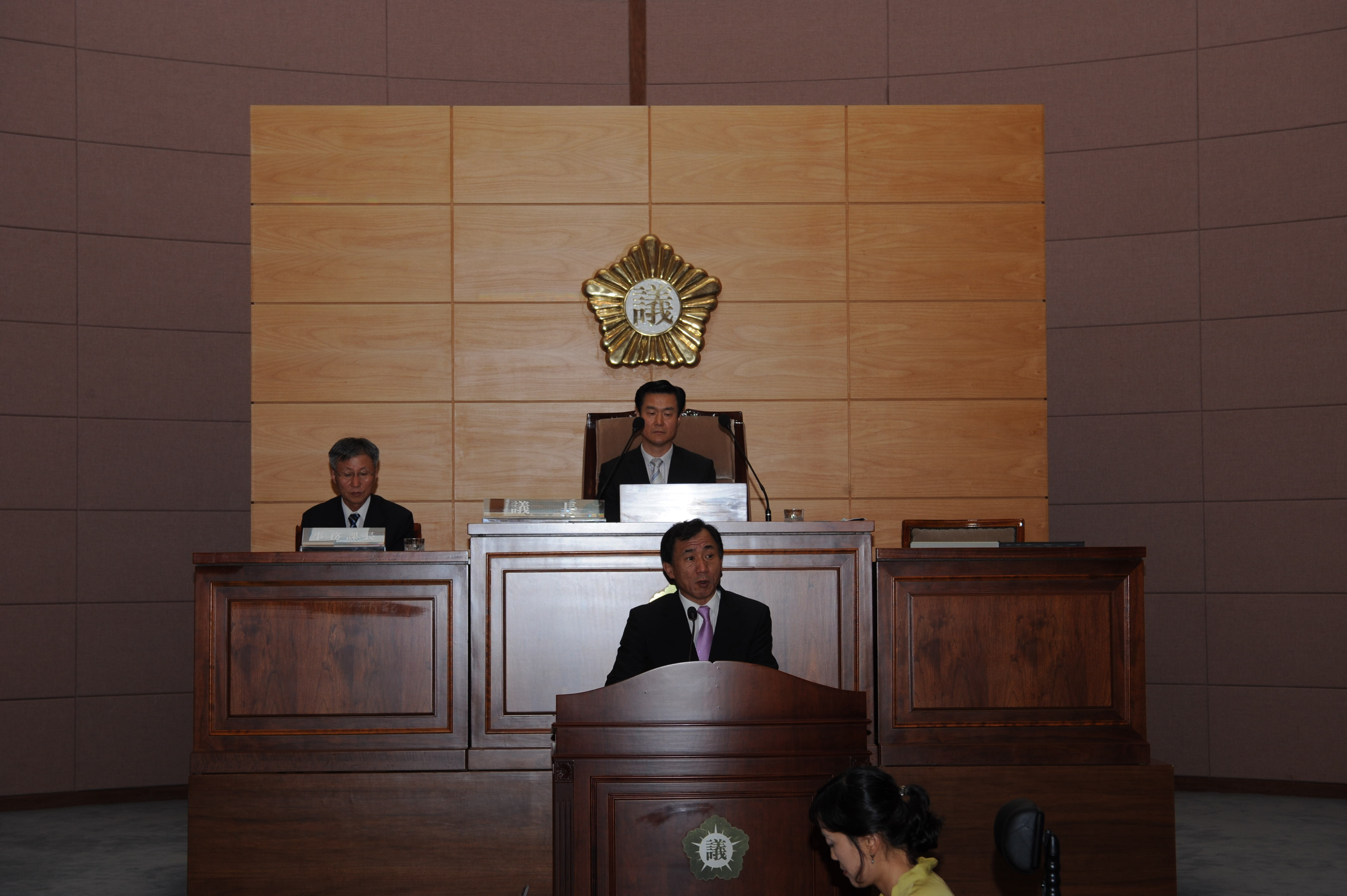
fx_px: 2617
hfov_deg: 28.9
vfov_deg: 19.4
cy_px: 448
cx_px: 674
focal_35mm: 70
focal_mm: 70
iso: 400
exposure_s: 1/80
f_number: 8
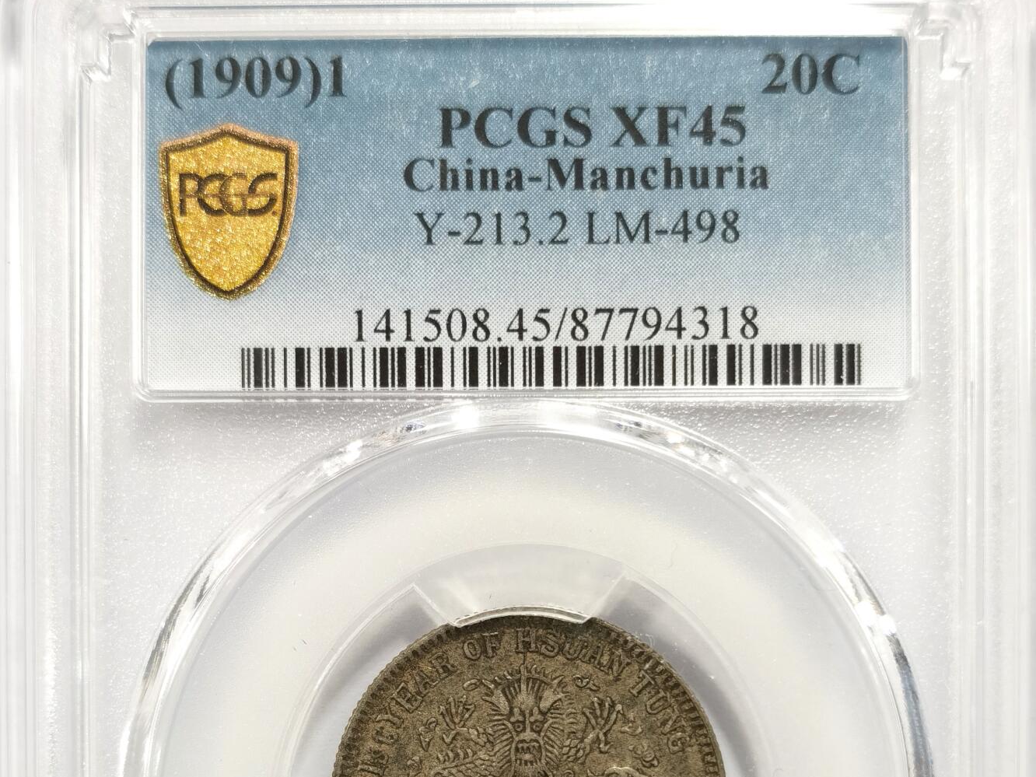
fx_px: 2185
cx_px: 524
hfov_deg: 26.7
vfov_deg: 20.0
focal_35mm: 73
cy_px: 618
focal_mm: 5.56
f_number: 16
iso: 160
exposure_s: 1/100
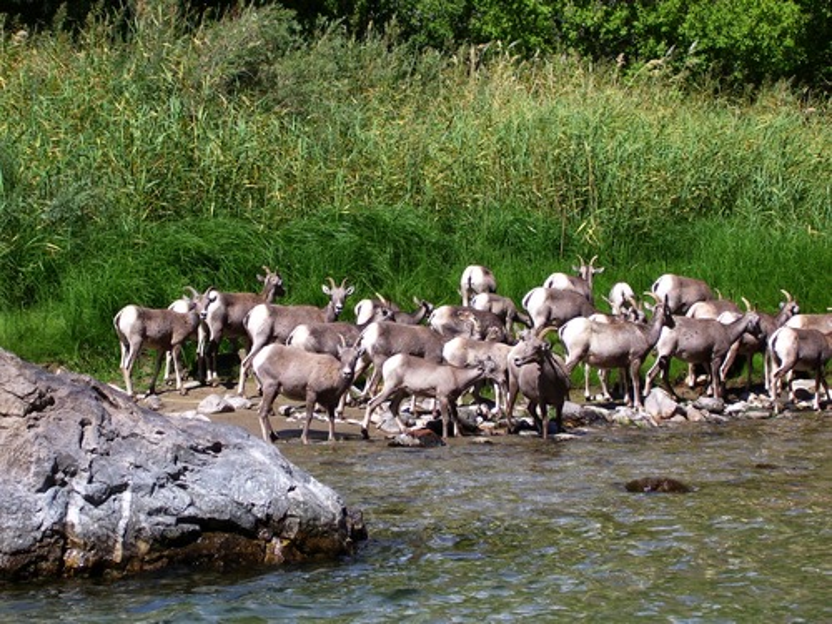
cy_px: 312
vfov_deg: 13.3
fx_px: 2668
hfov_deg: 17.7
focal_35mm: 111
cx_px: 416
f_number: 4.6
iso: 80
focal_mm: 18
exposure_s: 1/500
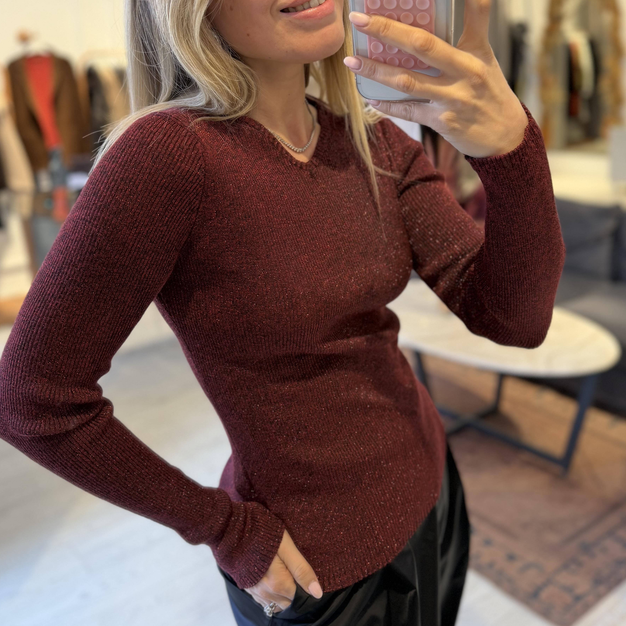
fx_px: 696
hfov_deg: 48.4
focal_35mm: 34
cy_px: 232
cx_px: 332
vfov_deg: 48.0
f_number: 1.78
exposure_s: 1/100
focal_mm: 6.76
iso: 100
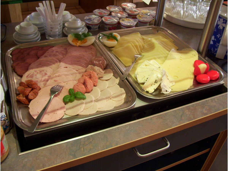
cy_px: 86
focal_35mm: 36
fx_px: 237
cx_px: 114
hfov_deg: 51.4
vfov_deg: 39.7
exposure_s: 1/15
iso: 160
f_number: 2.7
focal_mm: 6
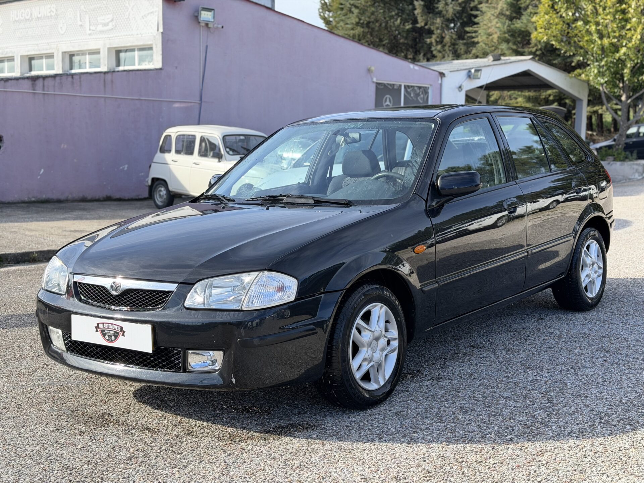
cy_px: 242
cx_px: 322
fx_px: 893
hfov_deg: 39.7
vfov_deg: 30.3
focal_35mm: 48
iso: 100
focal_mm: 6.76
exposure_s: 1/636
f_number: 1.78
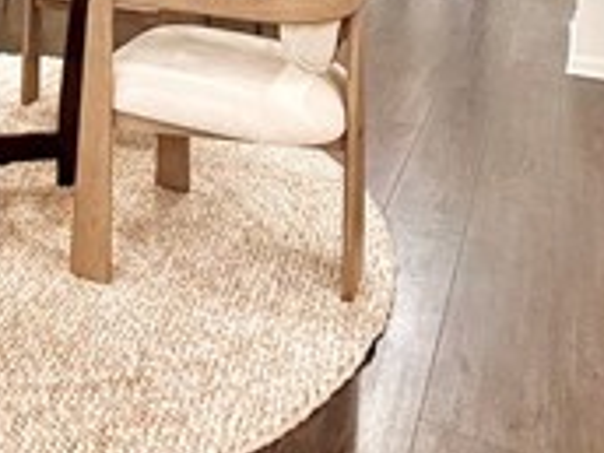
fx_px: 907
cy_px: -218
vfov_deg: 23.0
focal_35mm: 52
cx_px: 46
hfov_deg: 34.5
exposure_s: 1/120
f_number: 2.2
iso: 320
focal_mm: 2.22
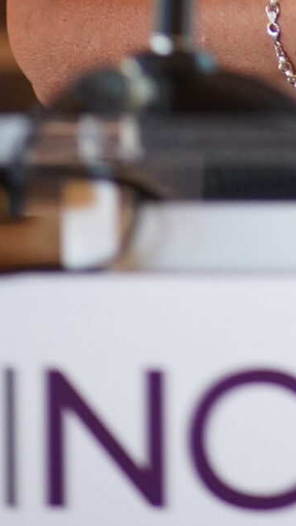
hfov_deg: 3.4
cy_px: -283
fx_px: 4929
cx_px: 530
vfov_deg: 6.0
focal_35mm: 353
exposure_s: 1/100
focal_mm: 85
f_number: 1.8
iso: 2500
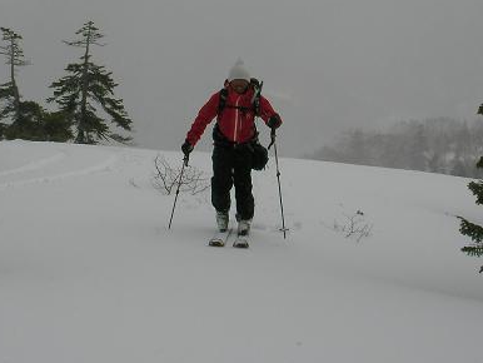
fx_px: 880
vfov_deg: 23.1
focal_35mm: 63
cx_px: 204
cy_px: 86
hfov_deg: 30.7
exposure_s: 1/861
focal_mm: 6.3
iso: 50
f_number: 6.7
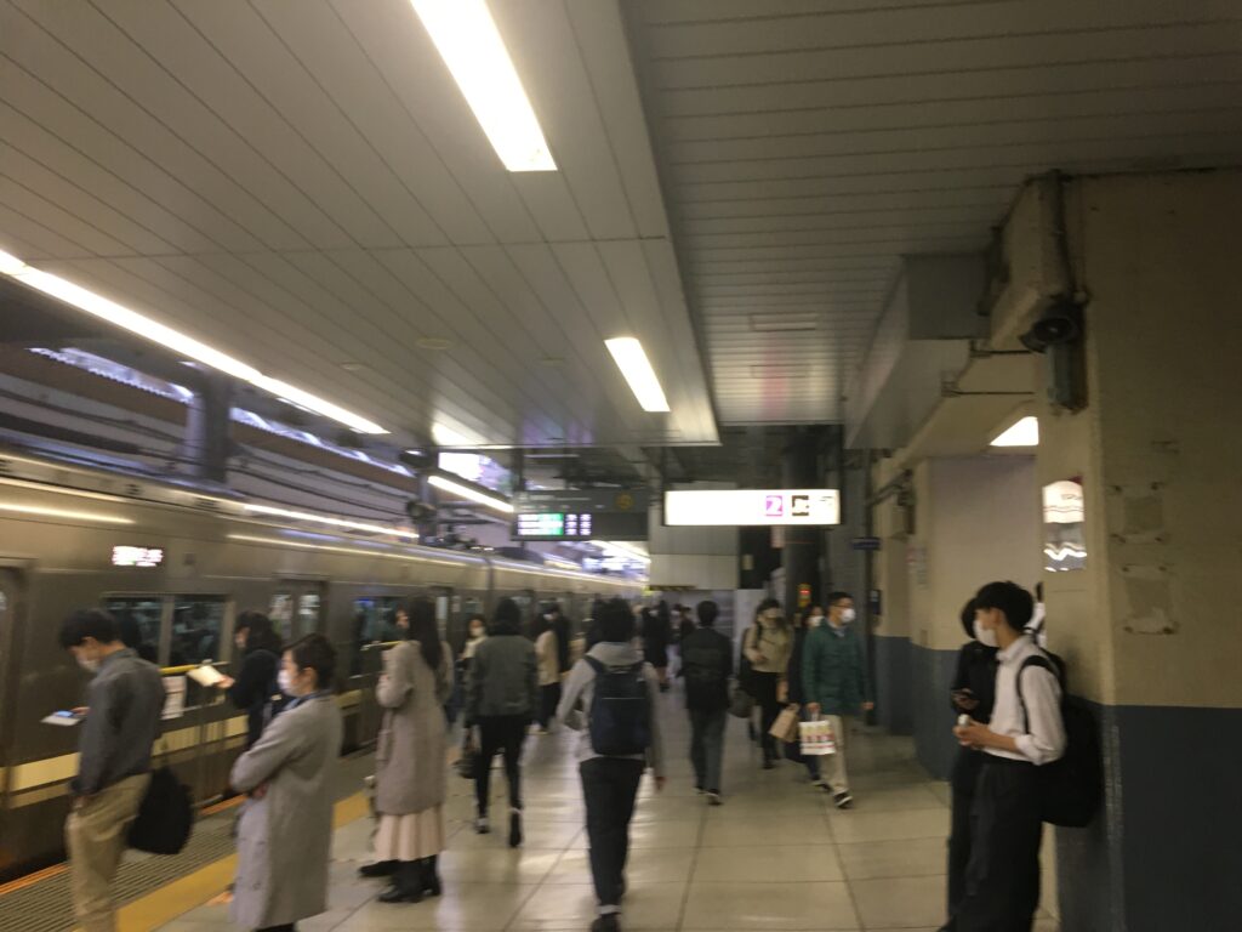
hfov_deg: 61.7
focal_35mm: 29
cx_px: 621
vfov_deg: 48.2
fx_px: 1041
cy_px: 466
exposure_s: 1/30
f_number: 2.2
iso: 80
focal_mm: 4.15
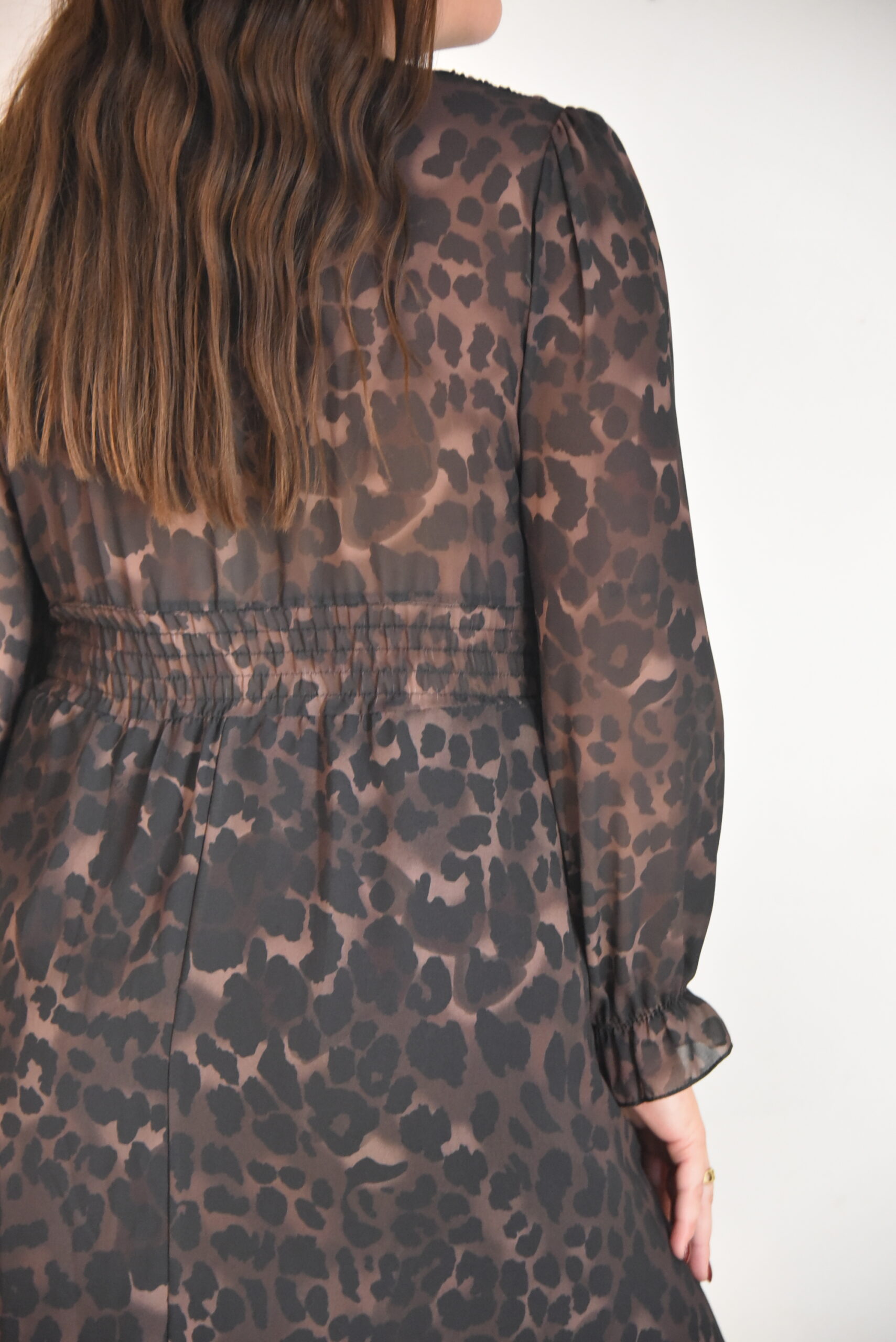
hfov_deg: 11.2
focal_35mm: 122
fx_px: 4550
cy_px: 671
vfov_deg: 16.8
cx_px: 448
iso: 6400
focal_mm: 122
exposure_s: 1/60
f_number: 5.6
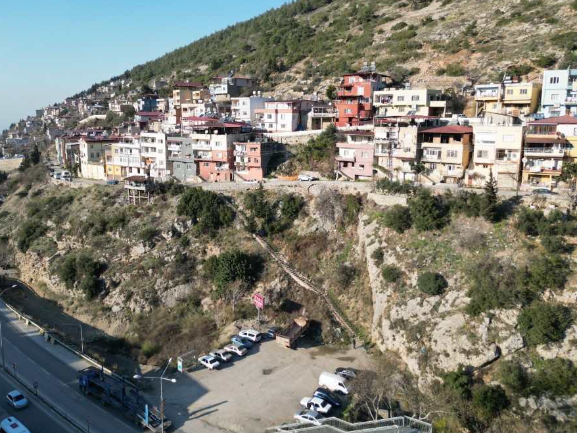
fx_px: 467
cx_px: 271
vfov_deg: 49.6
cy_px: 184
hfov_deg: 63.4
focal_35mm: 28
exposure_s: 1/2000
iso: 150
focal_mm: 6.72
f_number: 1.7
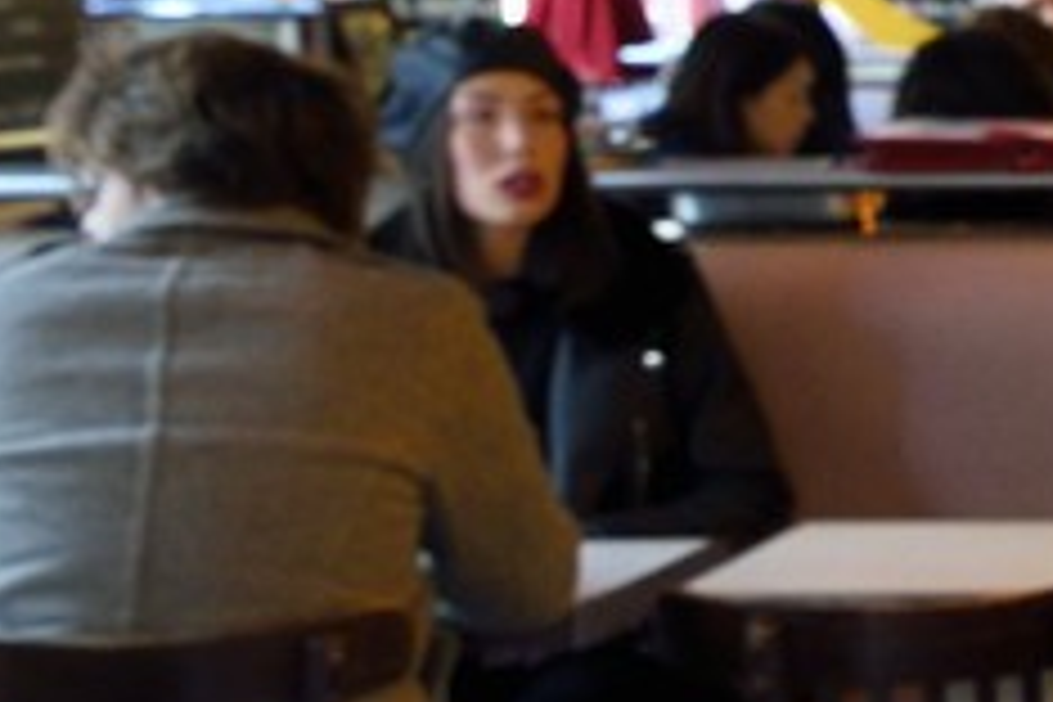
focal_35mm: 198
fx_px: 5791
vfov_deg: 6.9
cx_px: 3348
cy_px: 850
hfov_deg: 8.4
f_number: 6.3
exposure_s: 1/25
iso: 800
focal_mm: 29
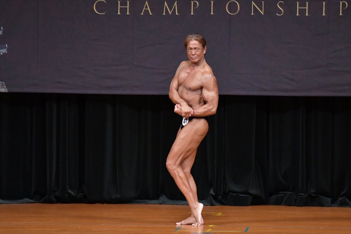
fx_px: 2631
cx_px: 176
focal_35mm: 270
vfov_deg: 5.1
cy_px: 117
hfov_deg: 7.6
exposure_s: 1/400
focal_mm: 180
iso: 5000
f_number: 5.6
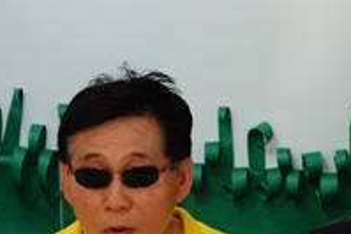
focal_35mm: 145
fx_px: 1415
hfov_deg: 13.9
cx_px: 358
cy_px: 91
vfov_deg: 9.5
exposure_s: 1/50
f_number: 3.2
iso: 500
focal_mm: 16.78
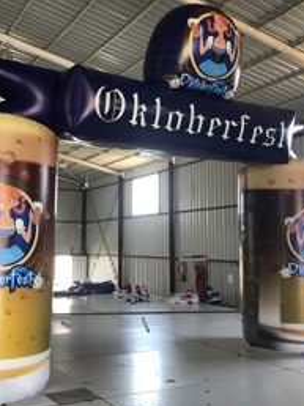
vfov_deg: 49.0
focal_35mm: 38
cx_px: 98
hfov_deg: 37.2
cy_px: 205
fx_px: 446
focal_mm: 3.99
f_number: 1.8
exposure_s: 1/30
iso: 32
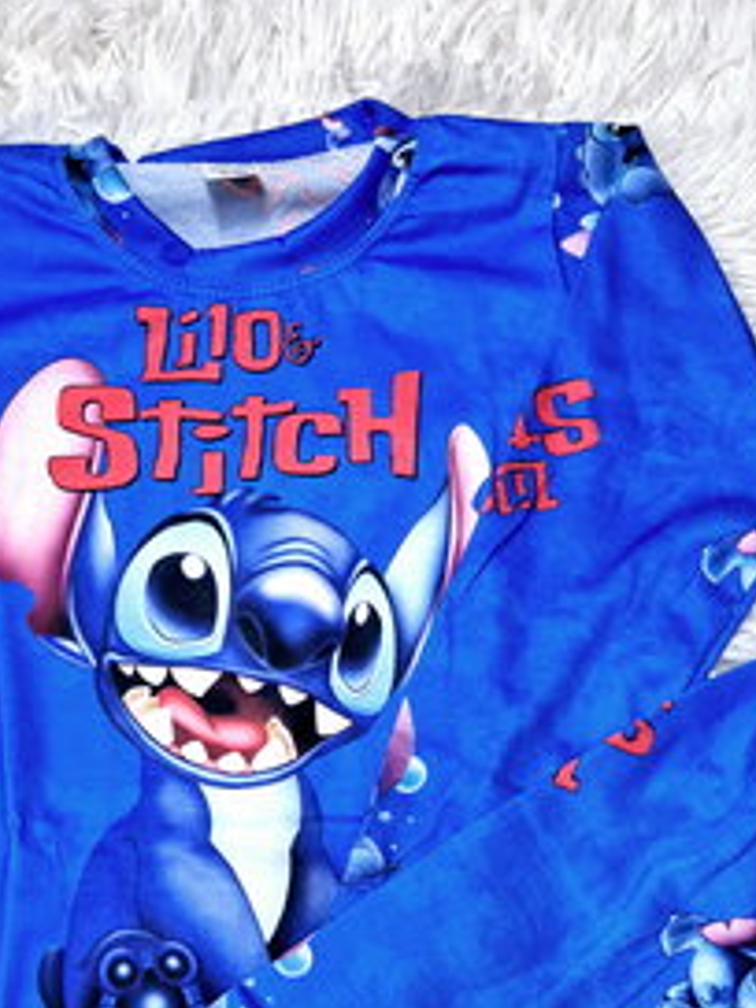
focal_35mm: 45
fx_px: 1310
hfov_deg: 32.1
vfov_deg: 40.2
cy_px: 821
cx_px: 300
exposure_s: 1/100
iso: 640
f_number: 1.8
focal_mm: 5.4
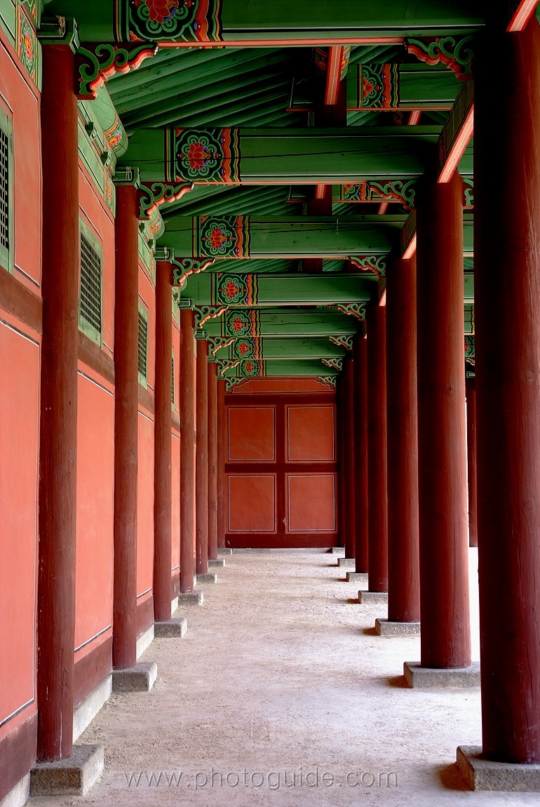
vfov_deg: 36.8
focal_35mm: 54
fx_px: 1211
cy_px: 404
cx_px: 270
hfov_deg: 25.1
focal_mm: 36
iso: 250
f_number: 5
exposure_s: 1/28
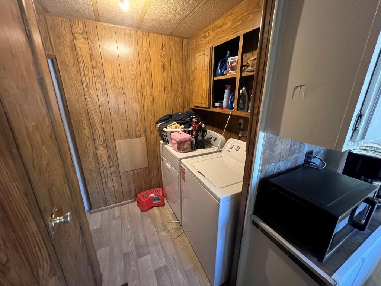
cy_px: 143
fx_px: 143
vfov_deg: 89.9
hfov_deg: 106.2
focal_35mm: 13
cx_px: 190
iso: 800
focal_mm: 1.57
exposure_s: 1/60
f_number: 1.8
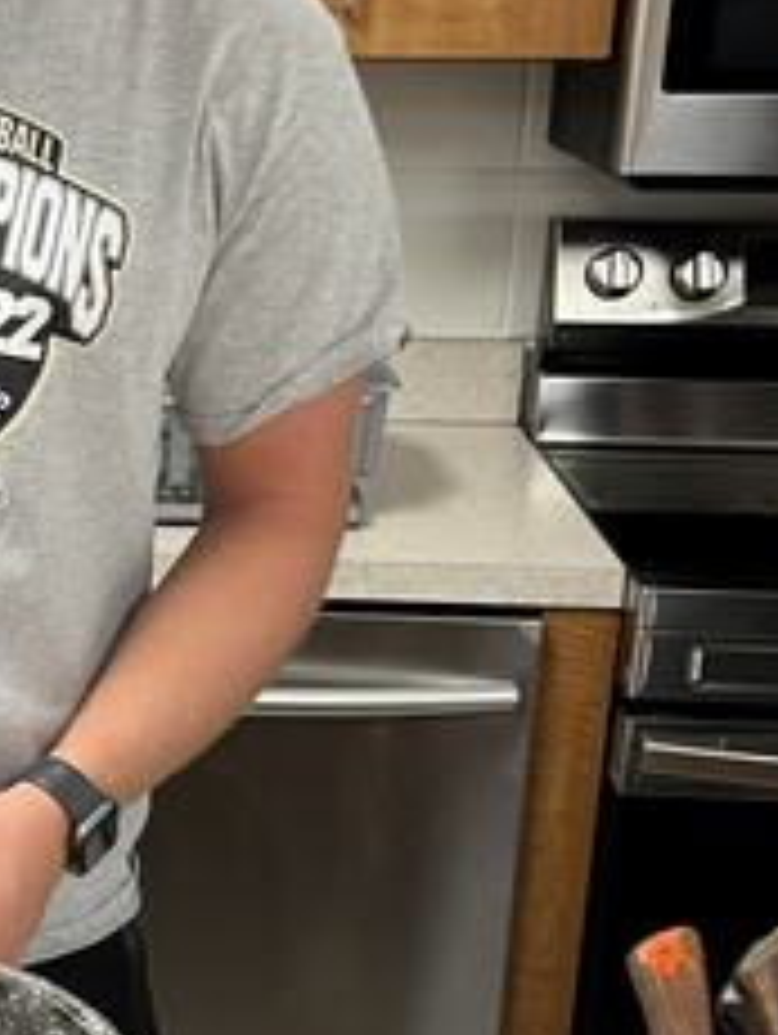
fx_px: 2363
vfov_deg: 24.6
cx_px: -214
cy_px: 621
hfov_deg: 17.6
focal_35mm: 79
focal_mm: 5.7
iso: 100
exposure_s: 1/60
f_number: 1.5
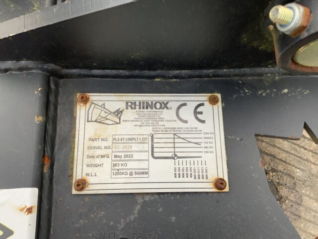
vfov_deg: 48.2
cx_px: 159
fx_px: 266
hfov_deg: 61.7
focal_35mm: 29
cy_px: 120
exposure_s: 1/122
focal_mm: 3
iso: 50
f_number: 1.8
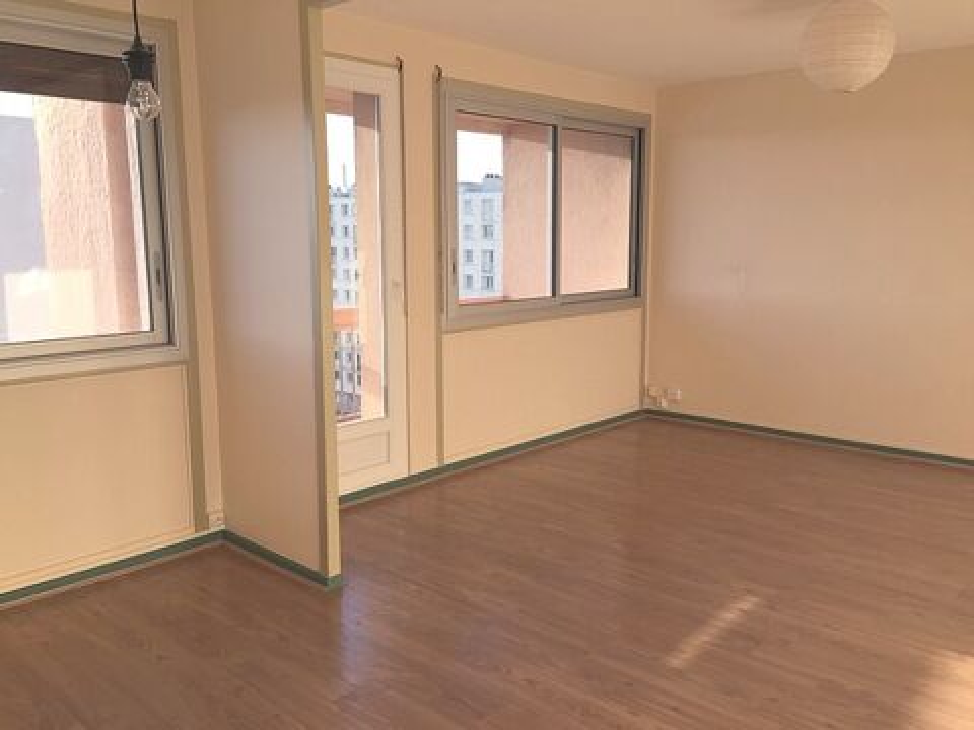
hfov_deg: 61.7
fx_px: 816
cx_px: 487
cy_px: 365
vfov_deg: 48.2
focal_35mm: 29
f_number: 2.2
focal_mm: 4.15
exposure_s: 1/471
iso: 32
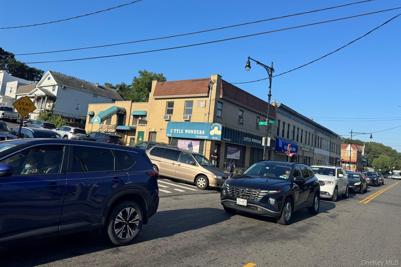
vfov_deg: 51.1
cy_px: 117
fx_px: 278
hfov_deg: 71.5
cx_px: 200
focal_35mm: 25
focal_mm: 6.86
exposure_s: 1/4310
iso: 80
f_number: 1.78
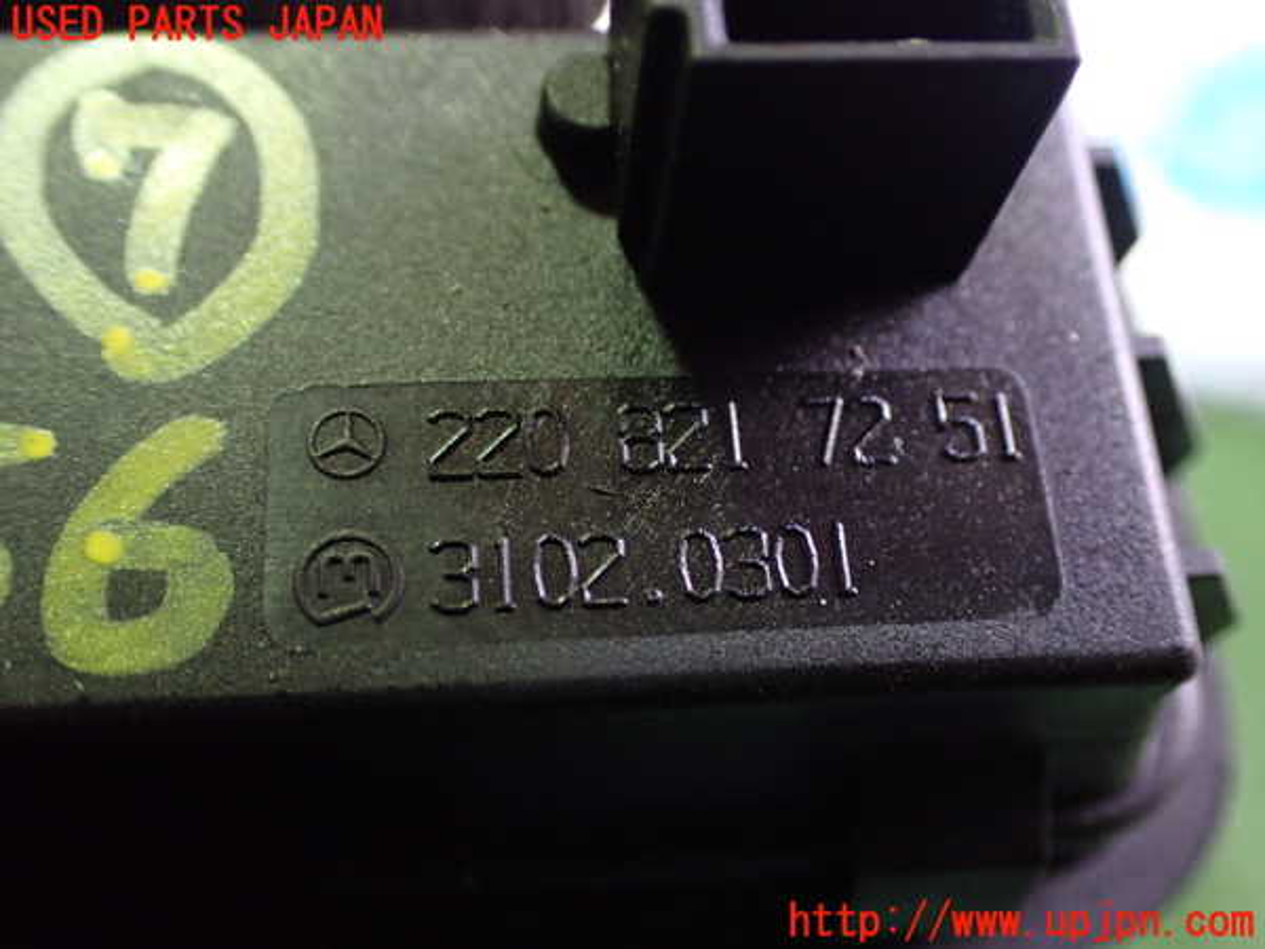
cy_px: 474
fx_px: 1498
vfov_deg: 35.1
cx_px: 632
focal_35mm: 41
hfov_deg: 45.8
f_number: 2.8
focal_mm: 7.31
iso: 800
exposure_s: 1/40
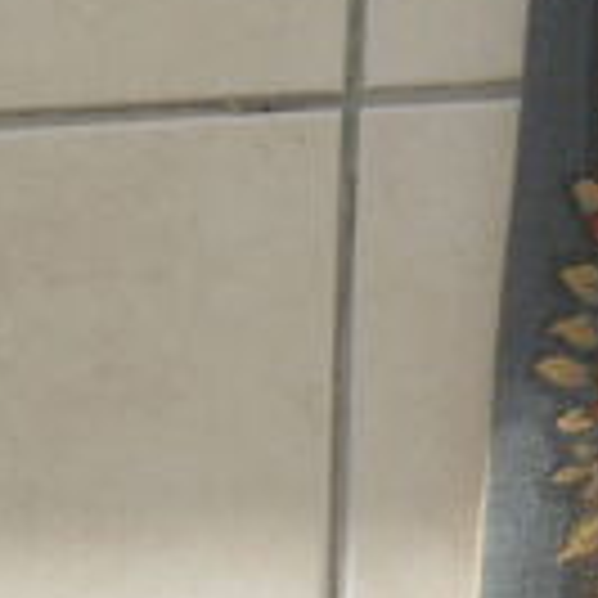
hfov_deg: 13.4
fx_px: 2306
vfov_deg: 14.8
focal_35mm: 118
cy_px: 382
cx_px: 1061
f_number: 8.9
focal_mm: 6.3
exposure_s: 1/90
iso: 80
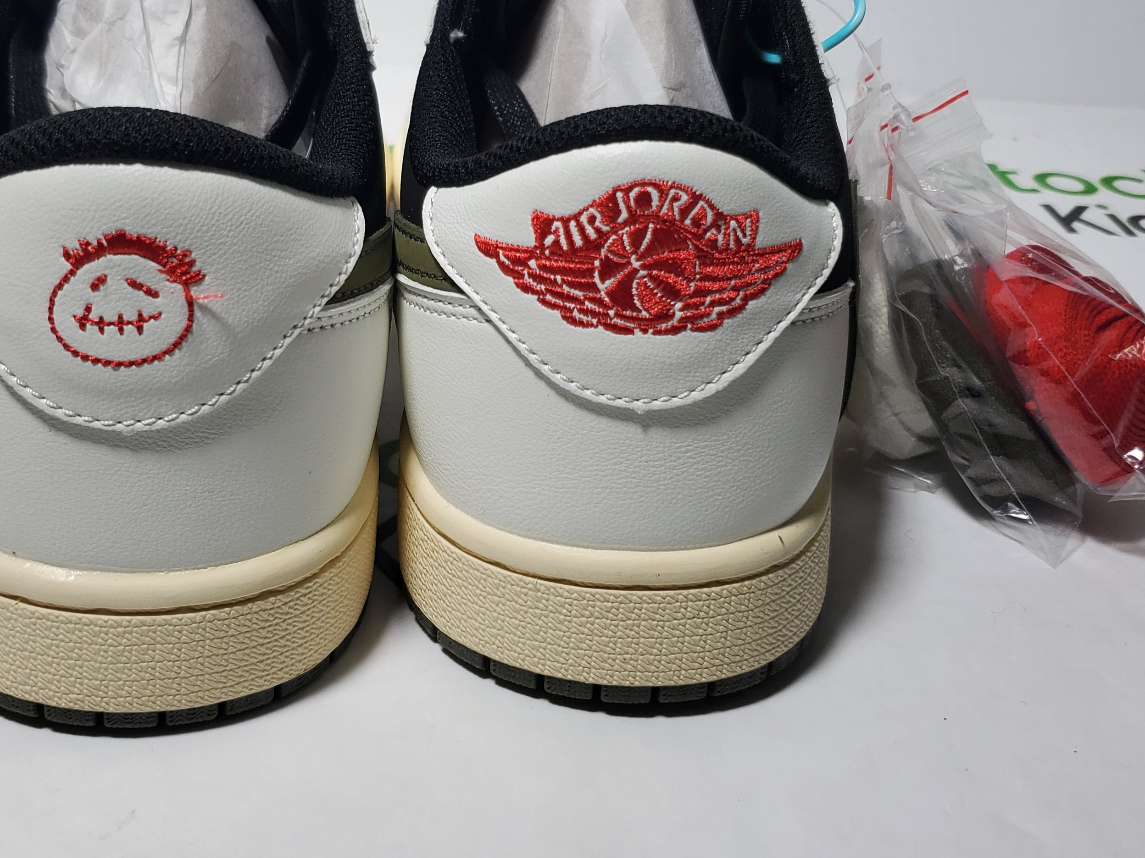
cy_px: 301
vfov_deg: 34.1
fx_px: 1389
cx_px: 494
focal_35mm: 42
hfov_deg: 44.7
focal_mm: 4.3
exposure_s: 1/455
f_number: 1.5
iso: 50
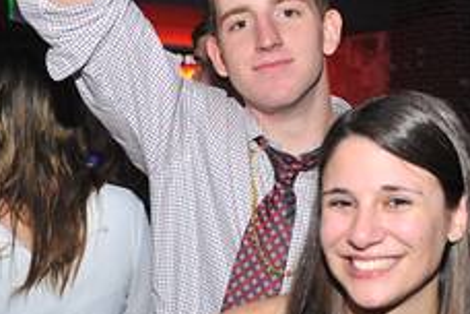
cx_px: 330
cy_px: 244
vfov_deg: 16.5
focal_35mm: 82
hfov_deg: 24.6
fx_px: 1070
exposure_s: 1/100
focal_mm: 34
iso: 1600
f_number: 5.6
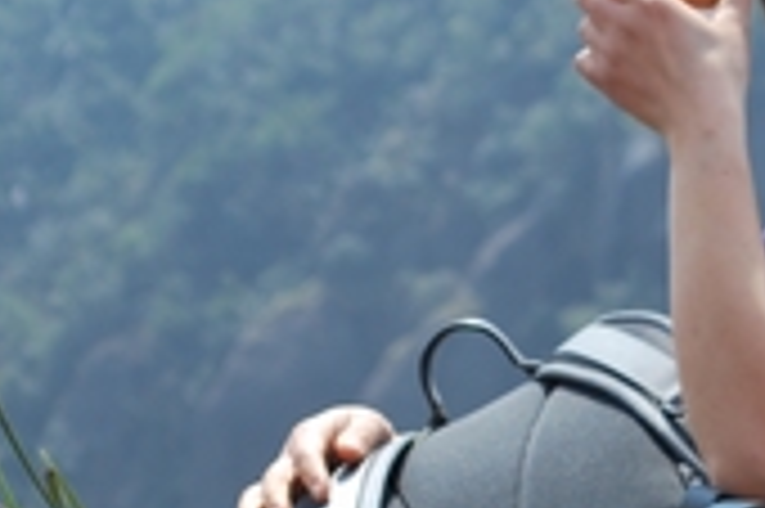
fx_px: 6194
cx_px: 662
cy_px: 290
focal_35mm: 292
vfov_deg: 4.7
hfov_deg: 7.1
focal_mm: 55
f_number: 7.1
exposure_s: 1/200
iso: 100
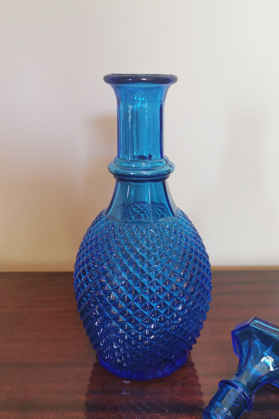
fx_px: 419
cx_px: 158
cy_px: 239
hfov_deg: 36.8
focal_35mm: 36
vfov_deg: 53.0
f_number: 1.6
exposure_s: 1/50
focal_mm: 5.56
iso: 250
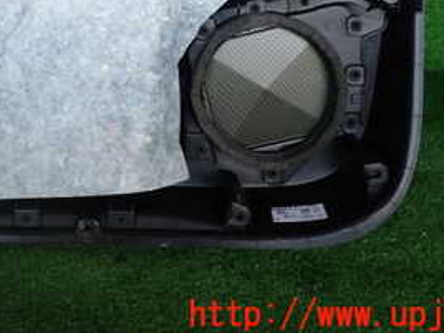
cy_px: -36
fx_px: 718
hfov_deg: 33.0
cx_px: 66
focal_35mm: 56
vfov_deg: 24.3
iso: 125
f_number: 2
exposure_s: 1/60
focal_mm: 4.5
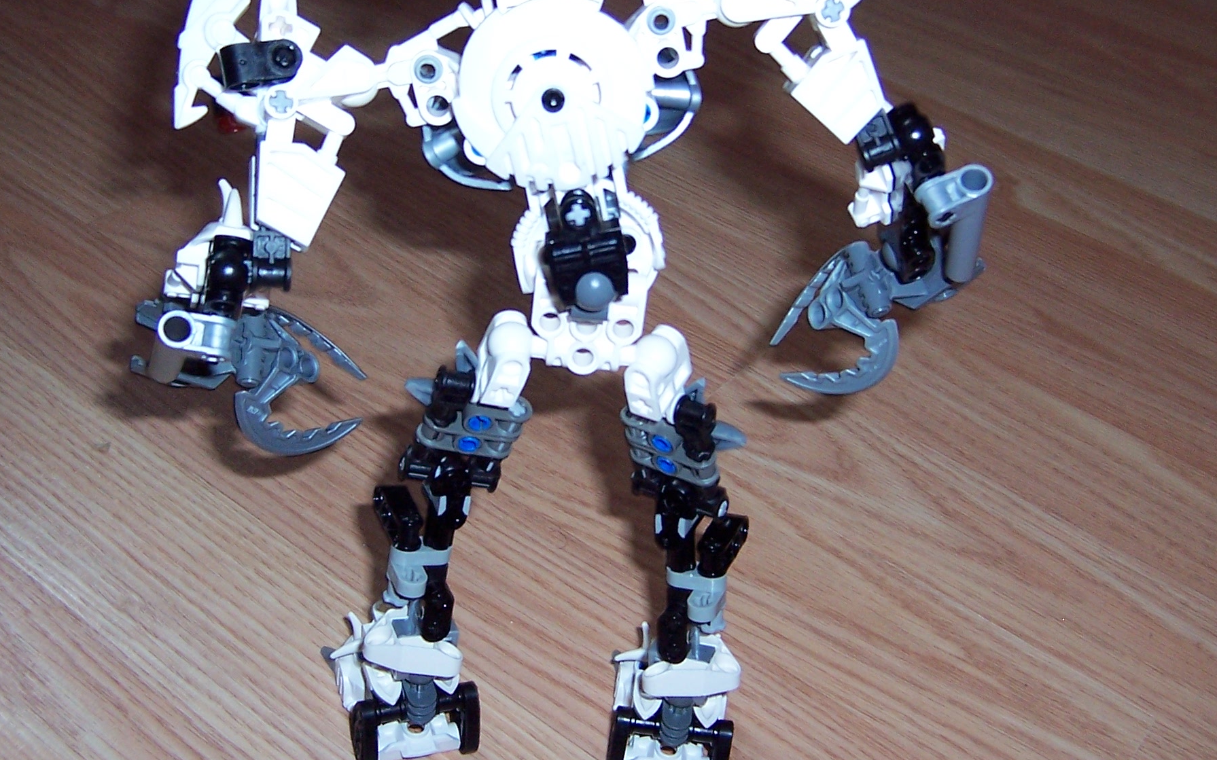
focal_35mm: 45
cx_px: 570
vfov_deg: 28.6
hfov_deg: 44.3
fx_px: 1492
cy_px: 330
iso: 140
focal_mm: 5.5
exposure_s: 1/60
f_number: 2.8
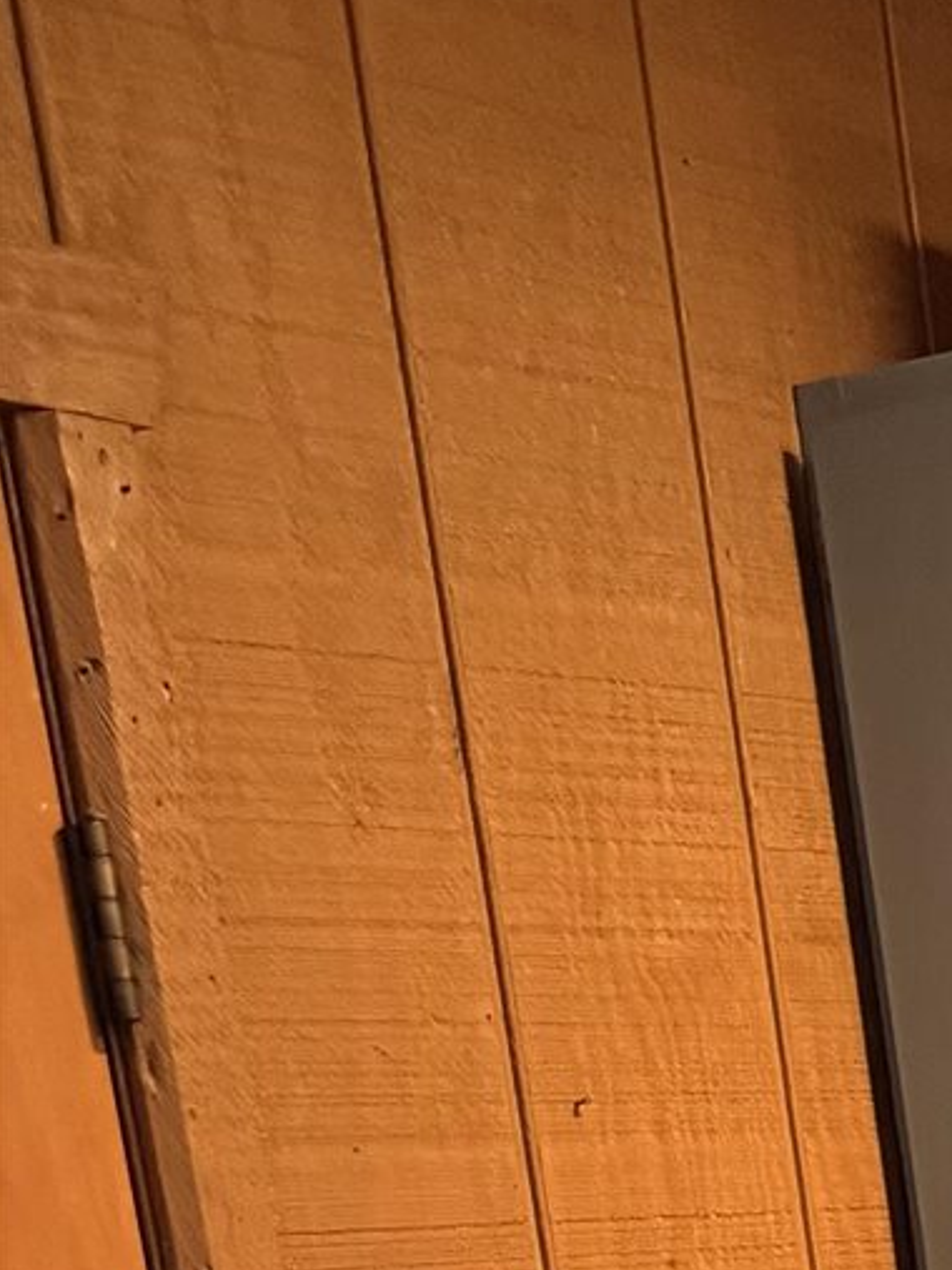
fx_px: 3999
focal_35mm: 109
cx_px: 2157
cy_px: 2427
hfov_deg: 11.6
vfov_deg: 15.1
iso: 500
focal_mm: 6.76
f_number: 1.78
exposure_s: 1/60
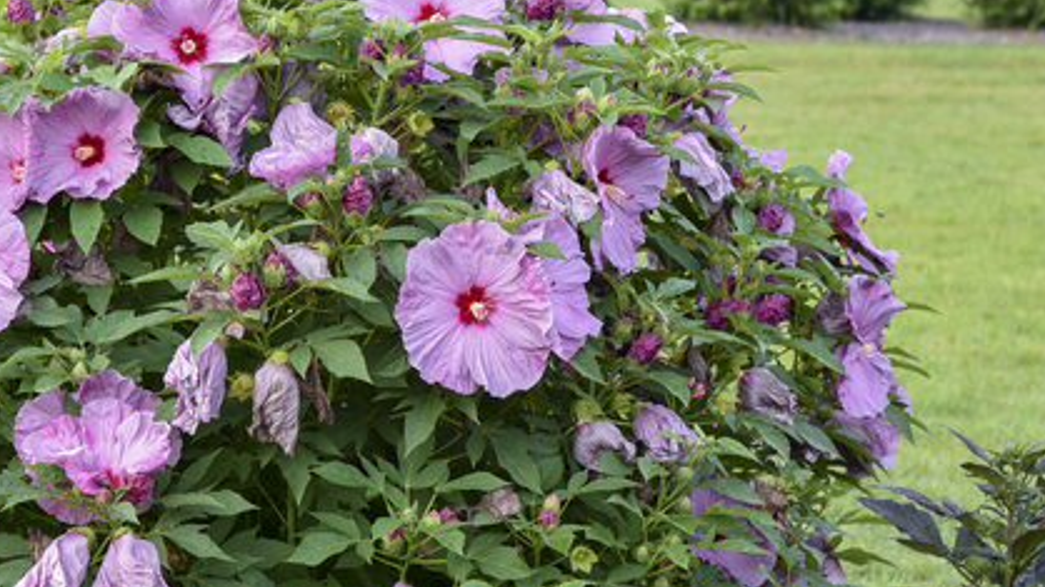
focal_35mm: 167
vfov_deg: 7.3
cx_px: 328
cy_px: 360
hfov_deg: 12.9
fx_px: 4627
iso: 400
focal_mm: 65
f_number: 6.3
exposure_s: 1/160
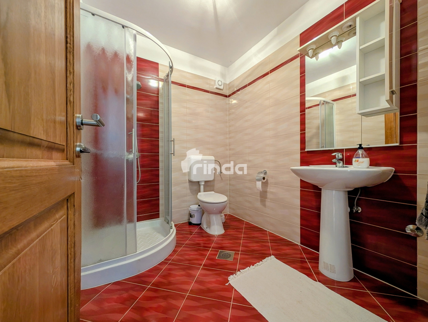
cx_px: 214
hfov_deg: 110.5
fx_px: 149
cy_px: 161
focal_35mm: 12
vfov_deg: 94.6
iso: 140
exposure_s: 1/25
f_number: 1.7
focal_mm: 2.02
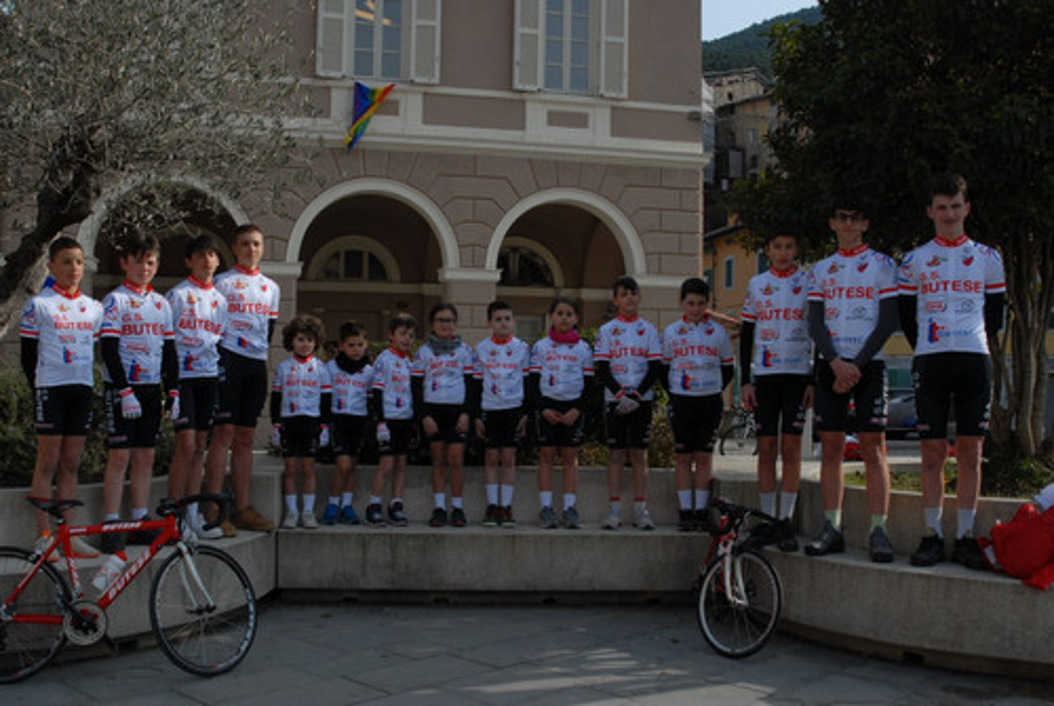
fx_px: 1056
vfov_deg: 37.0
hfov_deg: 53.1
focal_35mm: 36
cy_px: 353
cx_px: 527
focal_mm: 24
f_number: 9
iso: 200
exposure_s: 1/320
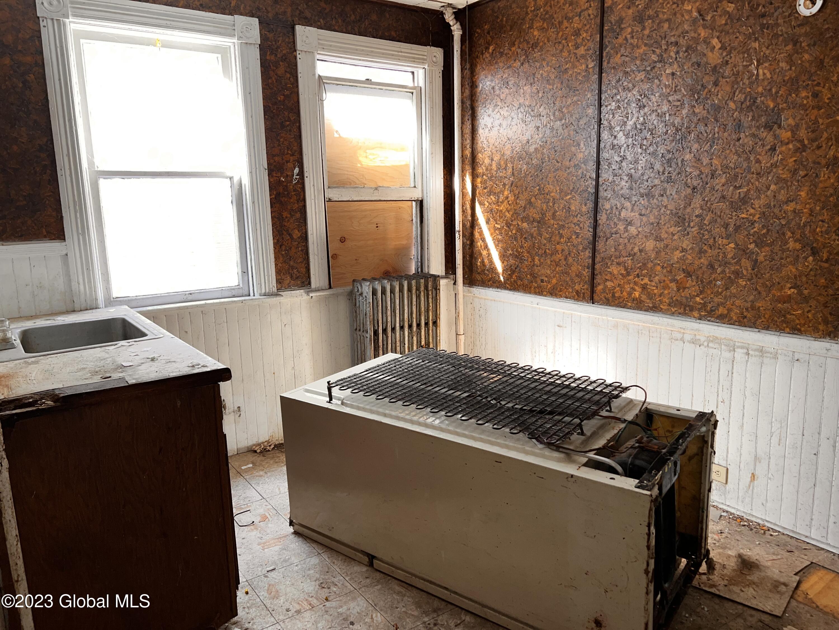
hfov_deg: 67.3
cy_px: 315
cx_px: 420
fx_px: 630
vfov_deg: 53.1
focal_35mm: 26
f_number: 1.5
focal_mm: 5.7
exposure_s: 1/33
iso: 32
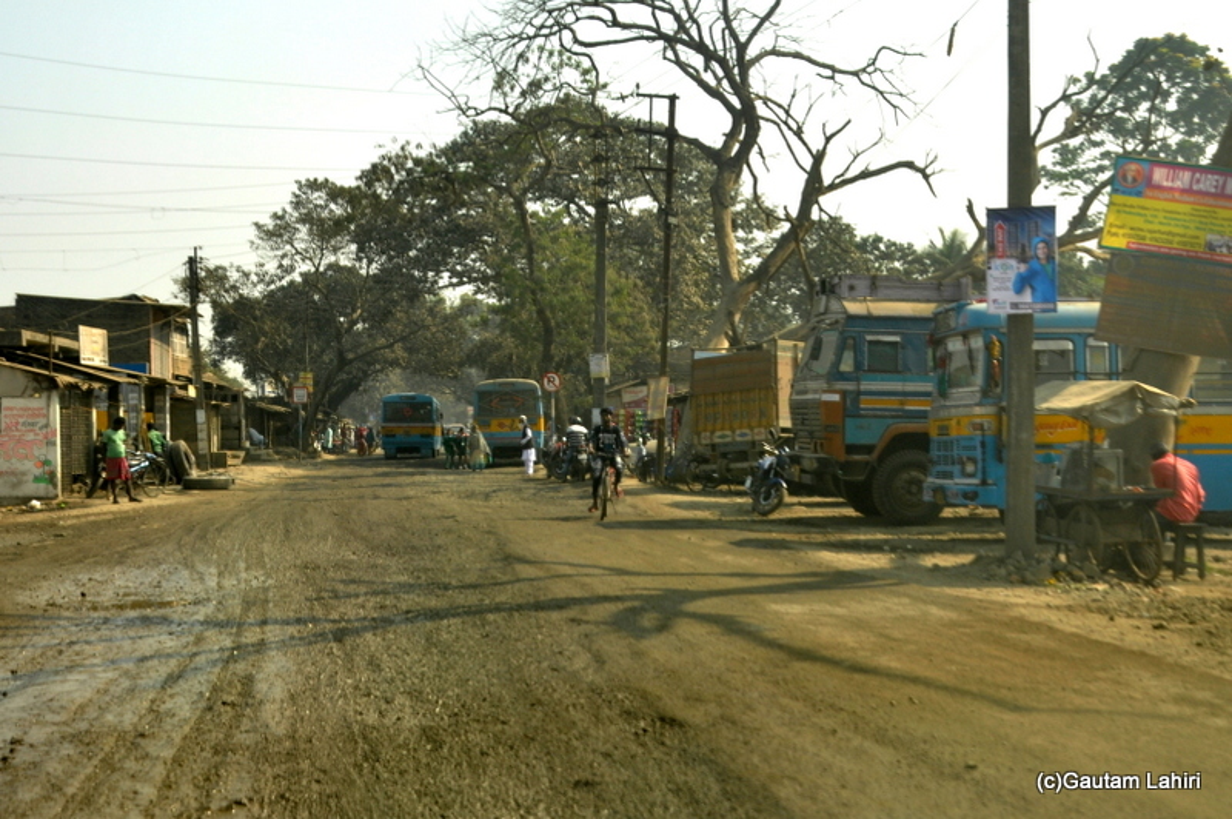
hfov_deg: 49.6
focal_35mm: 39
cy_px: 410
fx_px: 1334
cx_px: 616
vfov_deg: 34.2
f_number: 7.1
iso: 200
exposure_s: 1/250
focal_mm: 26
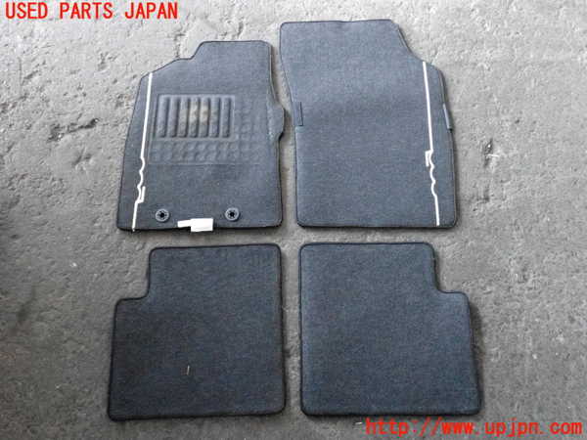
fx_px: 543
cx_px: 294
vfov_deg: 44.2
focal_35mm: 32
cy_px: 220
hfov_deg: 56.8
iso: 3200
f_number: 2.4
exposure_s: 1/125
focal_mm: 5.79
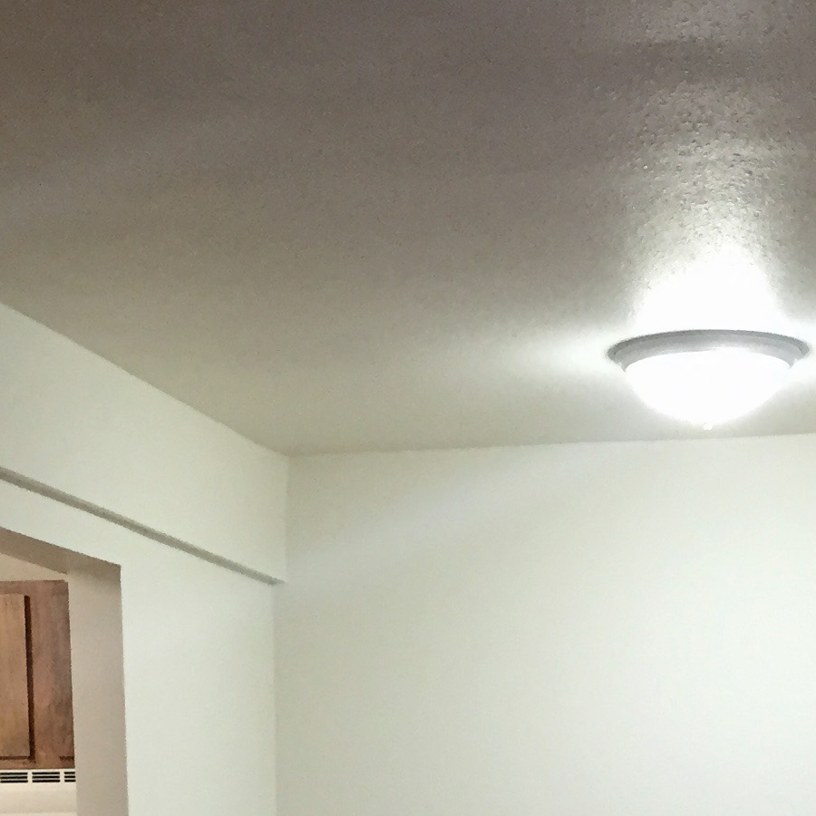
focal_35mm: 93
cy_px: 1204
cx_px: 558
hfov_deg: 18.6
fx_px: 2480
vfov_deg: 17.0
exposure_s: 1/30
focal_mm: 4.15
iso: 125
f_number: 2.2
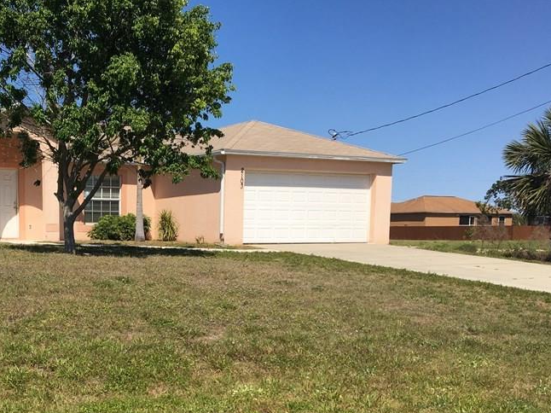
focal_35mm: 46
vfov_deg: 30.9
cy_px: 312
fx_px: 732
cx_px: 131
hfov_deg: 40.0
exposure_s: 1/2198
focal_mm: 4.15
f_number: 2.2
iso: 25
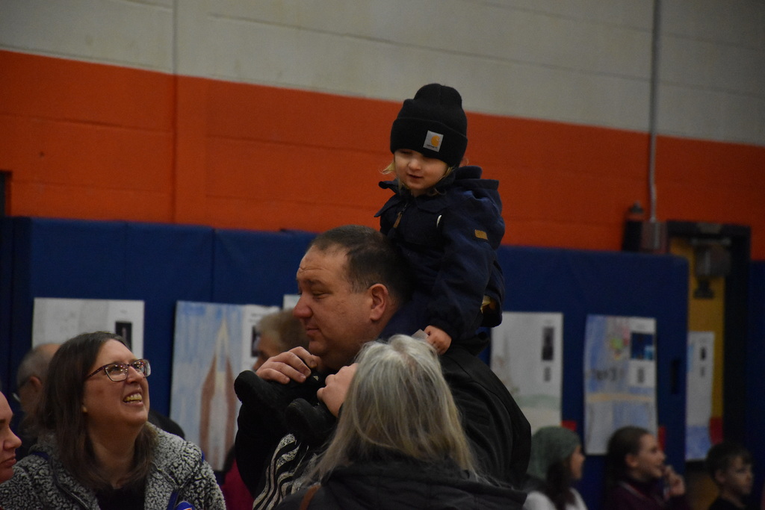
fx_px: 4463
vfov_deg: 6.5
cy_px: 255
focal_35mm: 210
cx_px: 382
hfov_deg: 9.8
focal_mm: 140
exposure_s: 1/320
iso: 6400
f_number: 5.6
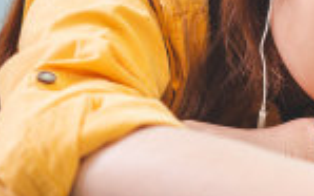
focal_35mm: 251
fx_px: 2147
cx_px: 396
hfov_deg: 8.3
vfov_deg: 5.2
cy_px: 81
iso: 280
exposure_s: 1/125
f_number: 2.8
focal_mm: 60
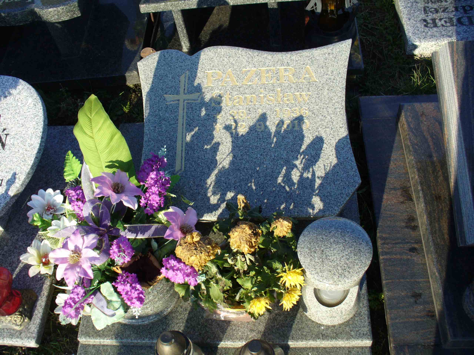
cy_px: 178
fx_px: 507
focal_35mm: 37
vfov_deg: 38.7
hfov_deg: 50.1
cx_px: 237
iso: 80
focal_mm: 6.1
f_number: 2.8
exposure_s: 1/500
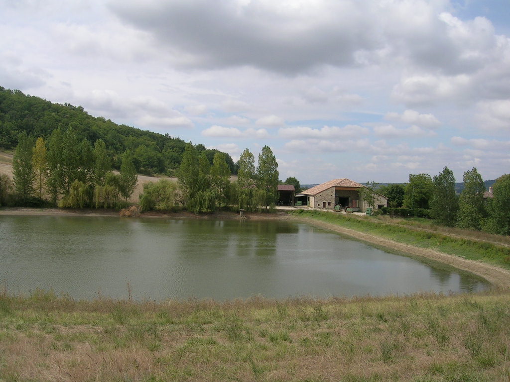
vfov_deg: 40.7
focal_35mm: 35
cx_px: 255
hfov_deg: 52.6
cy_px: 191
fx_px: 516
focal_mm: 5.4
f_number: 4.8
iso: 50
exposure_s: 1/587
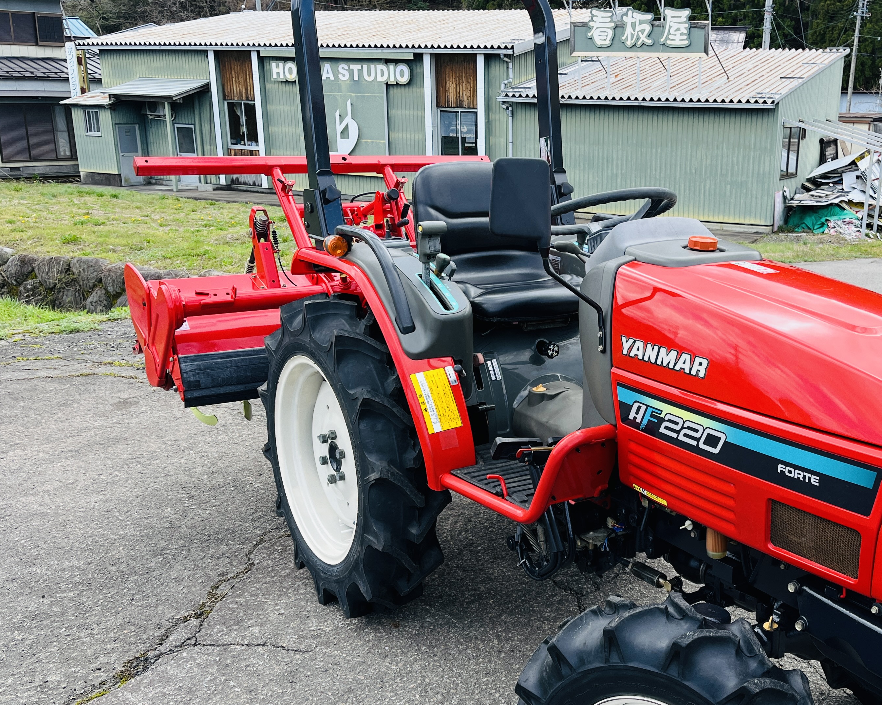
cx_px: 599
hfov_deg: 47.1
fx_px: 992
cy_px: 416
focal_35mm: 38
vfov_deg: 39.0
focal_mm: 5.1
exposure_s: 1/975
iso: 50
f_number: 1.6
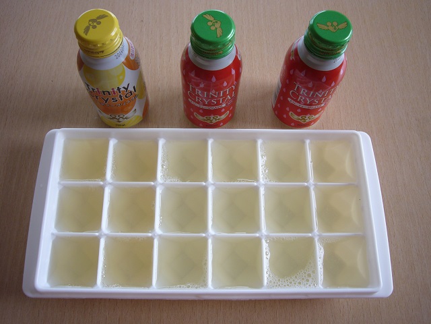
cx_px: 216
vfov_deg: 42.9
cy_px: 162
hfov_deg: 55.4
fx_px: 411
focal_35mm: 33
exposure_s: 1/60
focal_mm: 5.4
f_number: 3
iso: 80
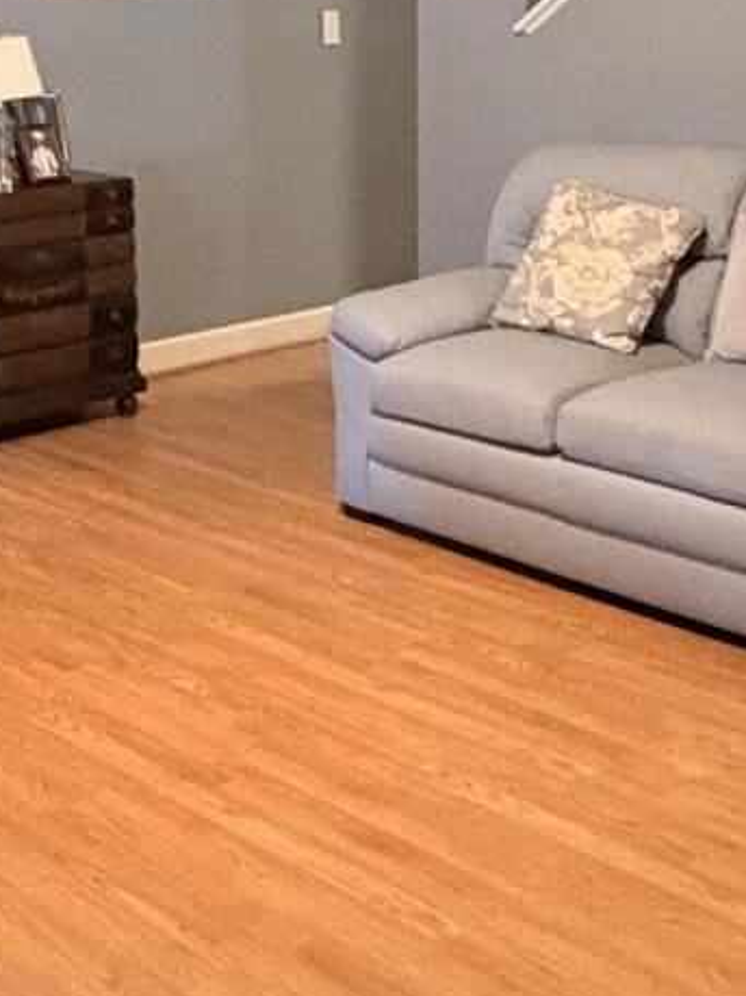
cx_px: 293
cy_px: 228
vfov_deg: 31.0
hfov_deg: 24.0
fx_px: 1754
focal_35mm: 61
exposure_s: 1/30
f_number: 2.2
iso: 1000
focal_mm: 2.22
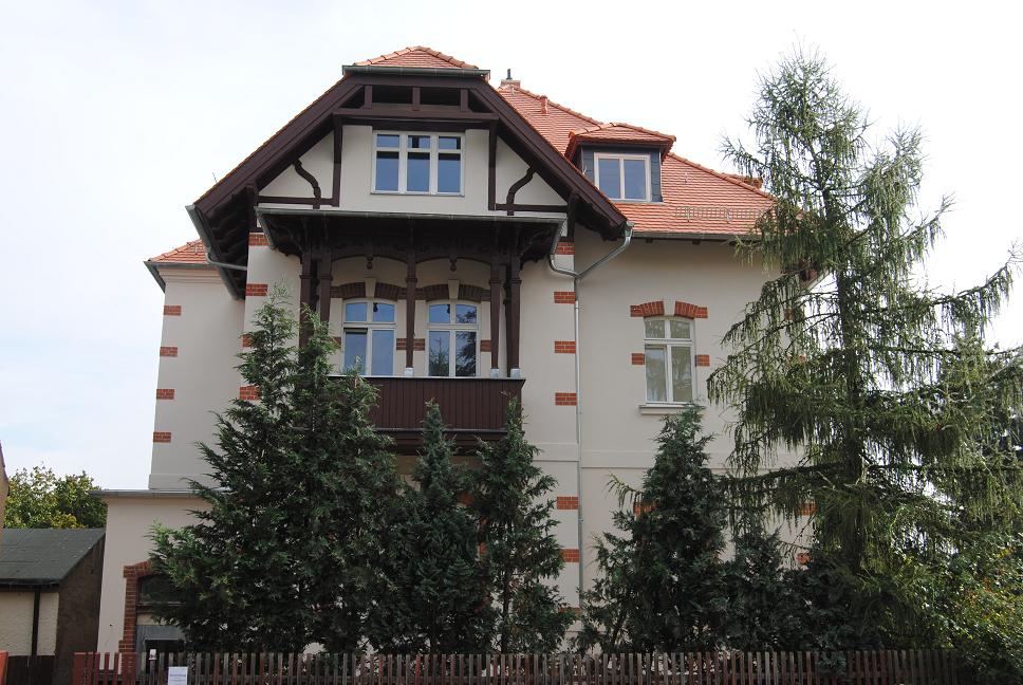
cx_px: 512
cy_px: 342
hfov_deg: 49.5
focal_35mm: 39
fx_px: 1110
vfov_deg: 34.3
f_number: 7.1
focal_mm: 26
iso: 100
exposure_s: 1/200
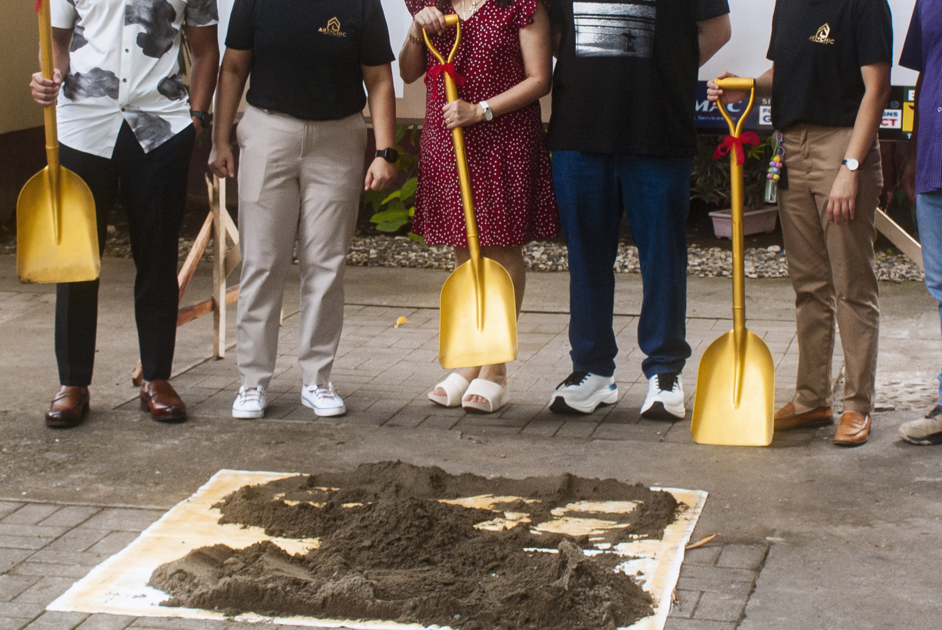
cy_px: 129
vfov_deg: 17.0
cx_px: 445
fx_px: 2096
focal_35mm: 80
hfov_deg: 25.3
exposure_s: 1/100
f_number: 5.6
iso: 100
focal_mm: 30
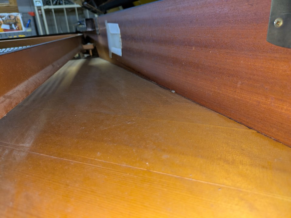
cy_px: 109
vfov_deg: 54.9
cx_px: 146
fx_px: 210
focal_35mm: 25
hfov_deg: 69.4
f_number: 1.89
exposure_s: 1/60
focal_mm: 5.43
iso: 250
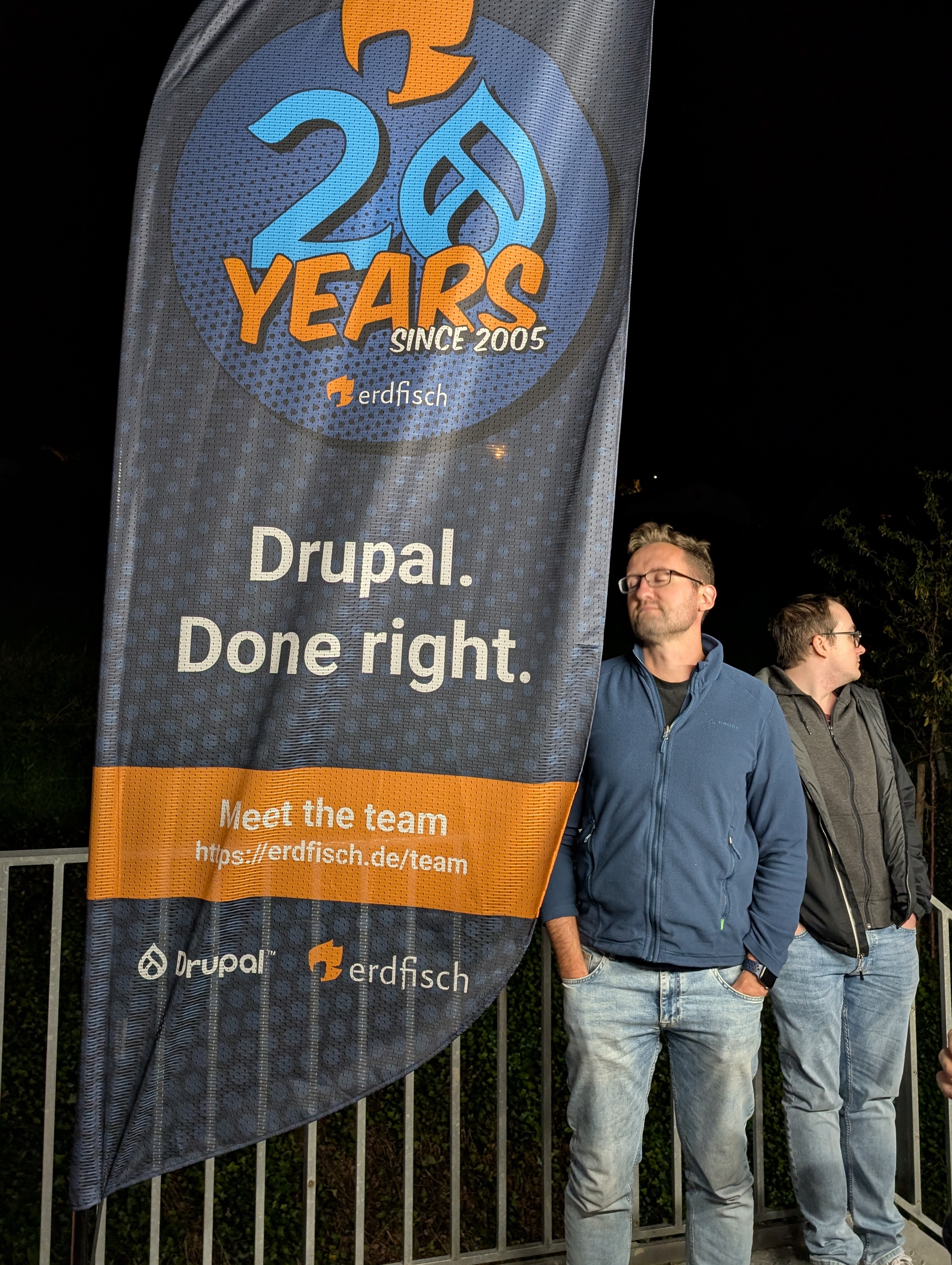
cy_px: 521
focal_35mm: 29
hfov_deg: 48.3
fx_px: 1061
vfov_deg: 61.2
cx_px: 430
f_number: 1.68
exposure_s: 1/25
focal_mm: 6.9
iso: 137
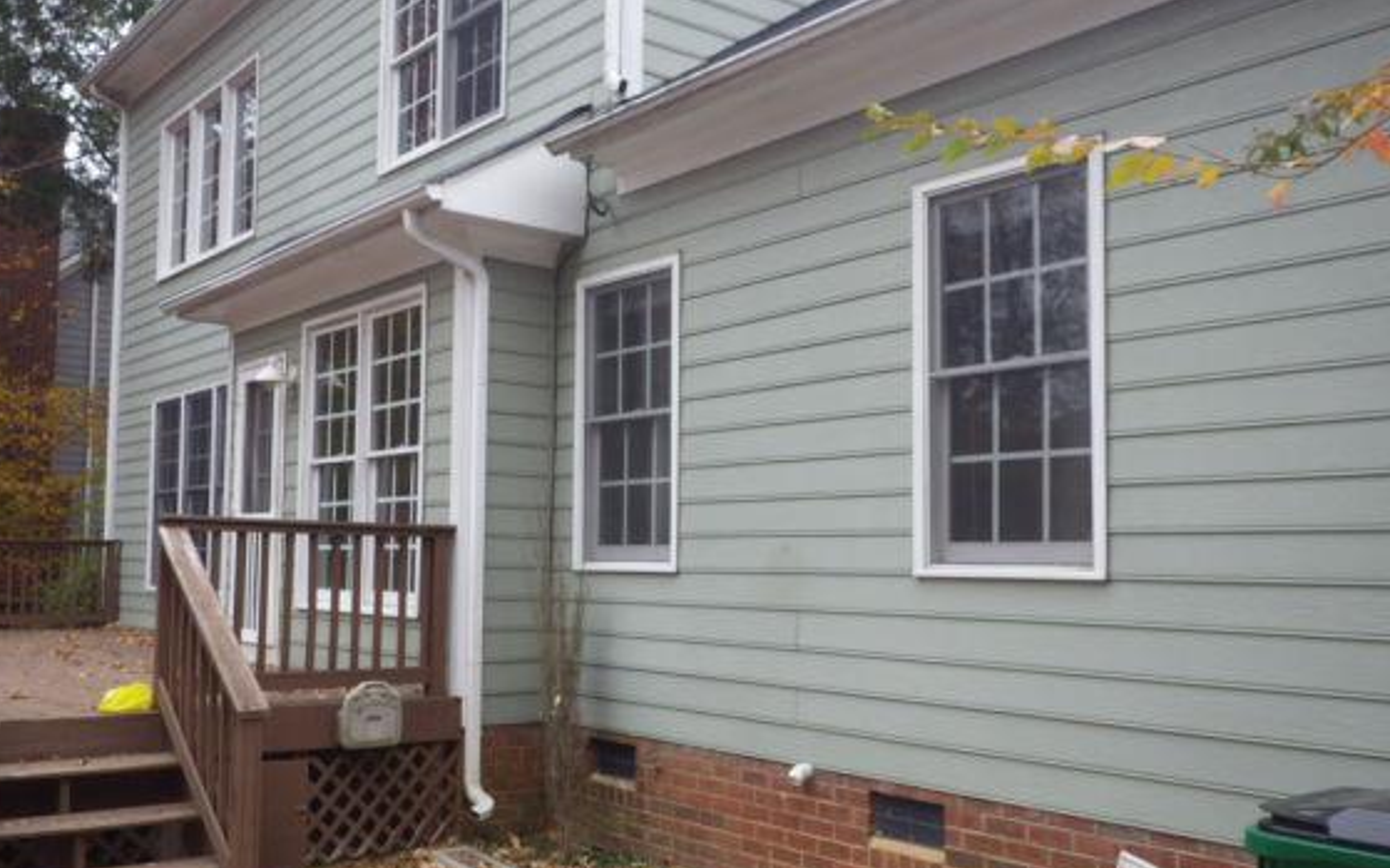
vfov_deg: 37.2
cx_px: 637
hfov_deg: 56.6
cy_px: 468
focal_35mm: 34
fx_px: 1288
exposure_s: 1/125
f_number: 3.5
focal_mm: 5
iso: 125
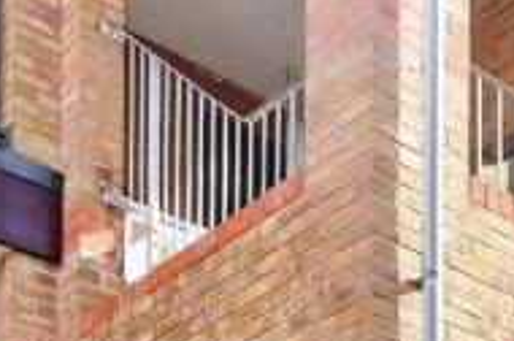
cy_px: 873
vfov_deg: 12.4
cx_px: 763
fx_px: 1155
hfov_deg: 21.3
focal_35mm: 81
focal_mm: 10
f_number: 8
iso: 400
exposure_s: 1/200
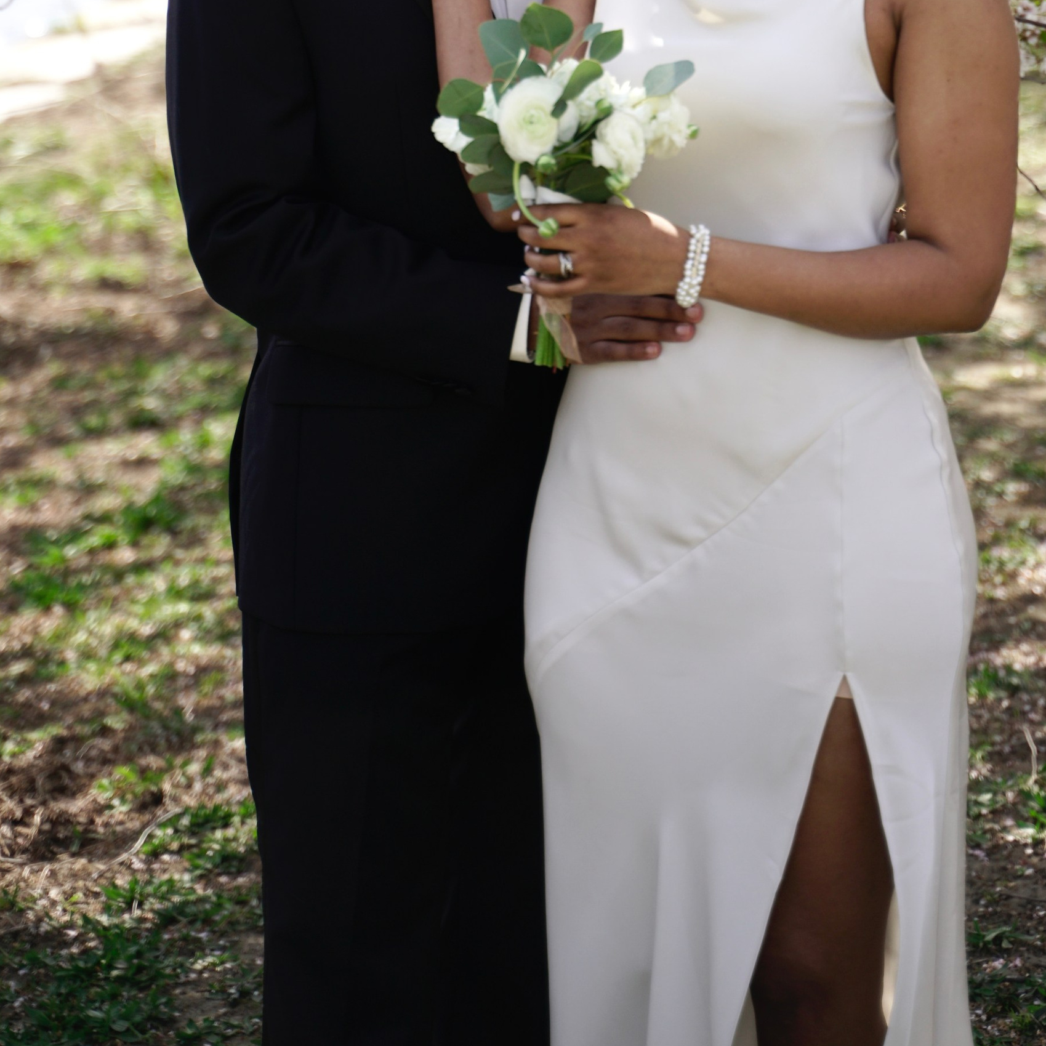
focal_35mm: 144
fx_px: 4923
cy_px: -95
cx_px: 592
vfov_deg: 11.9
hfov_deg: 12.1
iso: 160
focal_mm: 75
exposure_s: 1/1600
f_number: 2.8
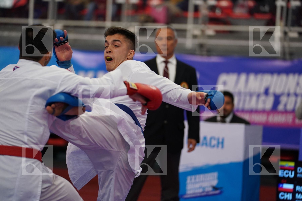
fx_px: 1351
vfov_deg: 8.5
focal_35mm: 161
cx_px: 151
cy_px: 100
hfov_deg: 12.8
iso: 2500
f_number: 2.8
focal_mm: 161
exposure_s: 1/1000
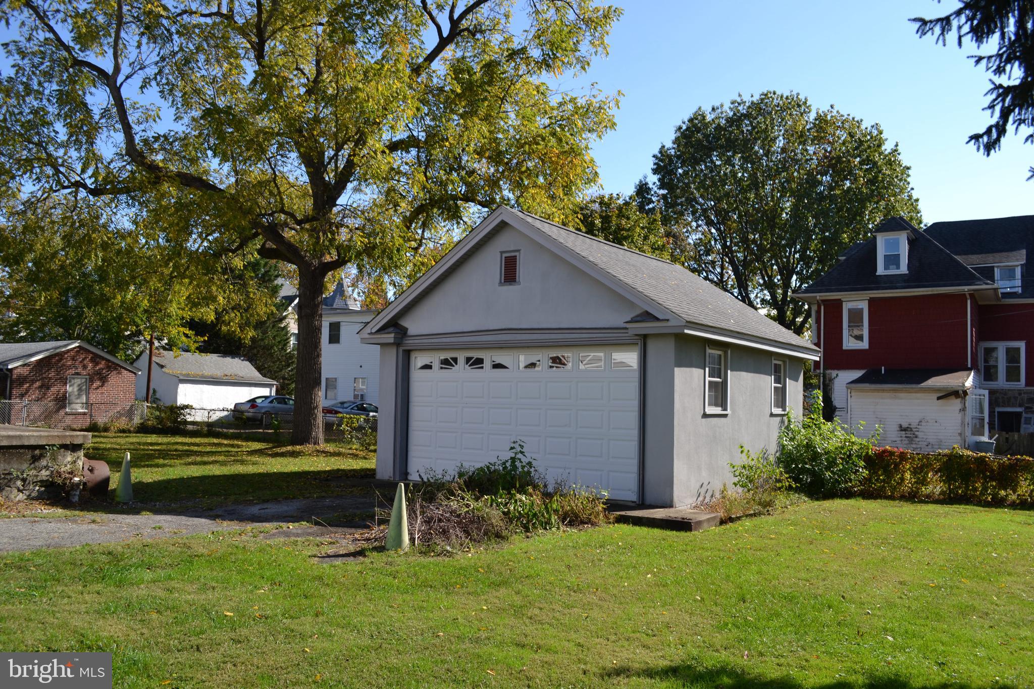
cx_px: 517
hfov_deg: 67.4
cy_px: 344
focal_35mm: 27
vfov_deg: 47.9
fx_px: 775
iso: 100
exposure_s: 1/200
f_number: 7.1
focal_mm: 18
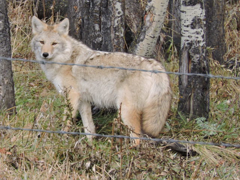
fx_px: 2288
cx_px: 120
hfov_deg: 6.0
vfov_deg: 4.5
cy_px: 90
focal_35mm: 330
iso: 250
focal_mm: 59.1
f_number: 5.5
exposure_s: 1/125
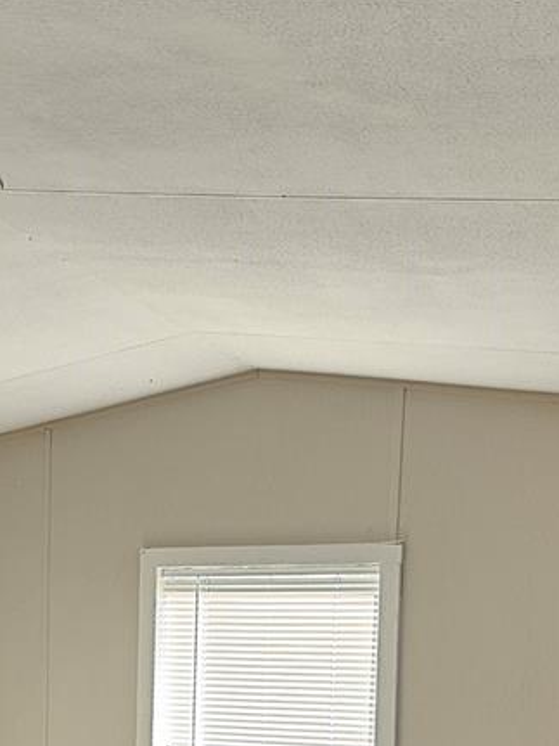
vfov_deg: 27.8
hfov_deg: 22.7
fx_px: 1379
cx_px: 154
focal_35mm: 64
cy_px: 808
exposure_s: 1/170
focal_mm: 6.3
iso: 200
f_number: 1.7
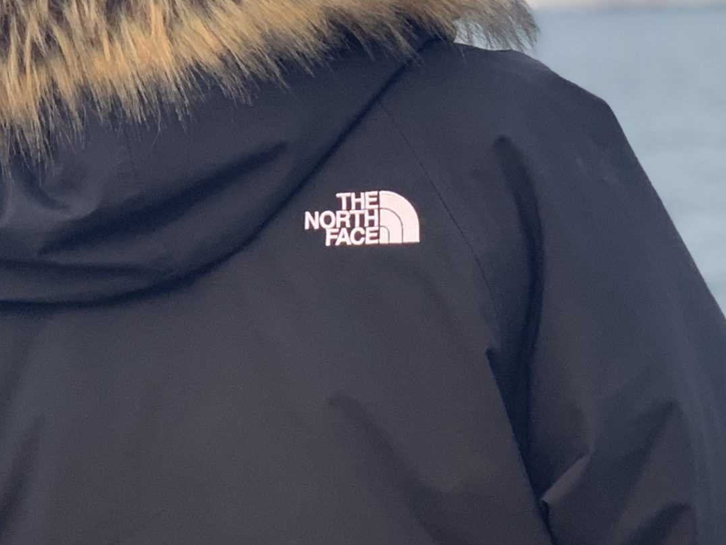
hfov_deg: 16.0
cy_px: 422
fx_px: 2580
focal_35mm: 123
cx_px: 527
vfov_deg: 12.0
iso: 125
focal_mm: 6
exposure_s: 1/110
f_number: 2.4
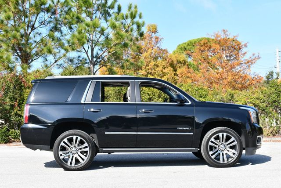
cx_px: 140
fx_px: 484
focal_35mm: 62
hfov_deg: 32.4
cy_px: 94
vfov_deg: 22.0
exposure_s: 1/250
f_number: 8
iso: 160
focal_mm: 31
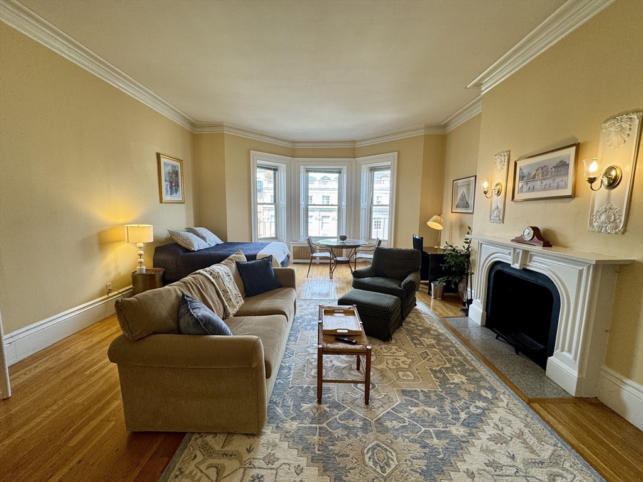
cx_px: 322
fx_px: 260
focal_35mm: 14
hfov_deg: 102.1
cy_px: 241
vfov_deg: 85.7
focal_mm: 2.22
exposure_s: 1/120
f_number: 2.2
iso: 125
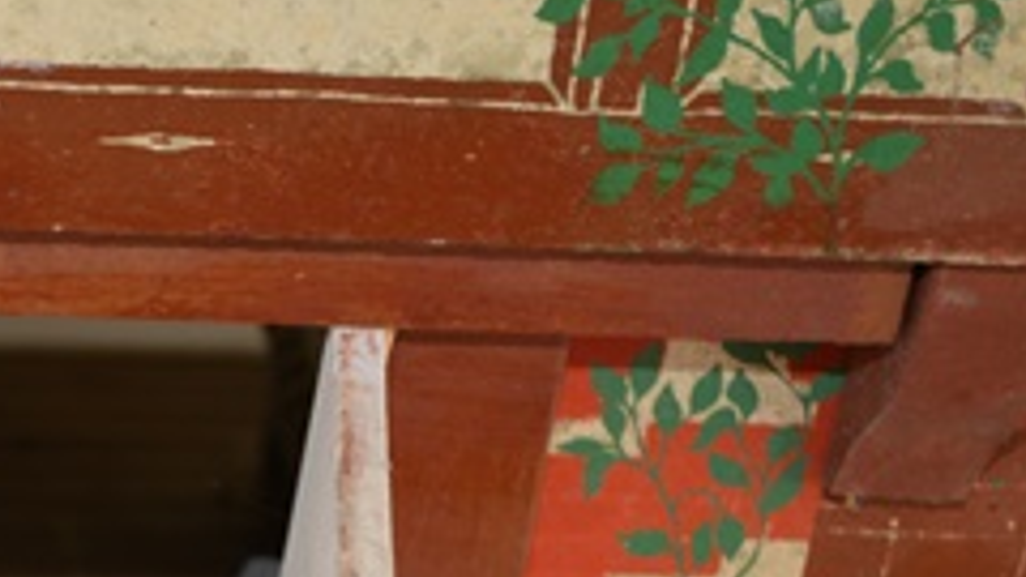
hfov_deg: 17.6
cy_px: 829
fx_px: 3210
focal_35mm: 118
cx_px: -77
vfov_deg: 10.0
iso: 320
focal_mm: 30
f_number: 4.5
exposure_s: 1/125
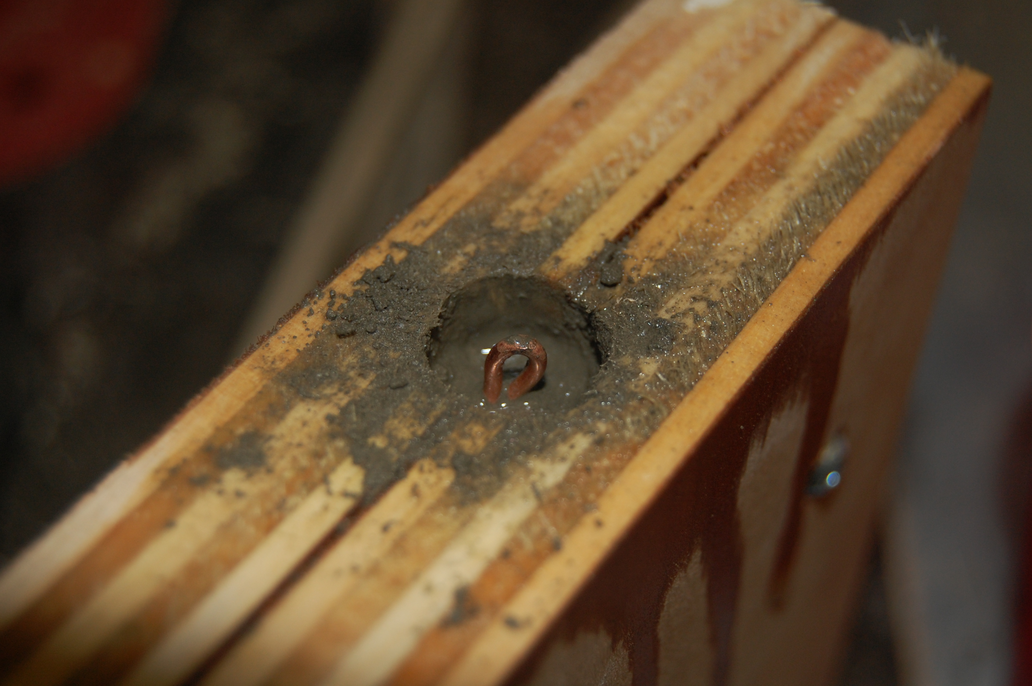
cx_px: 516
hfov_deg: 33.4
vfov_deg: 22.6
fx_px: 1718
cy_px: 343
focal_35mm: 60
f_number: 5
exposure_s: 1/60
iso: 400
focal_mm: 40
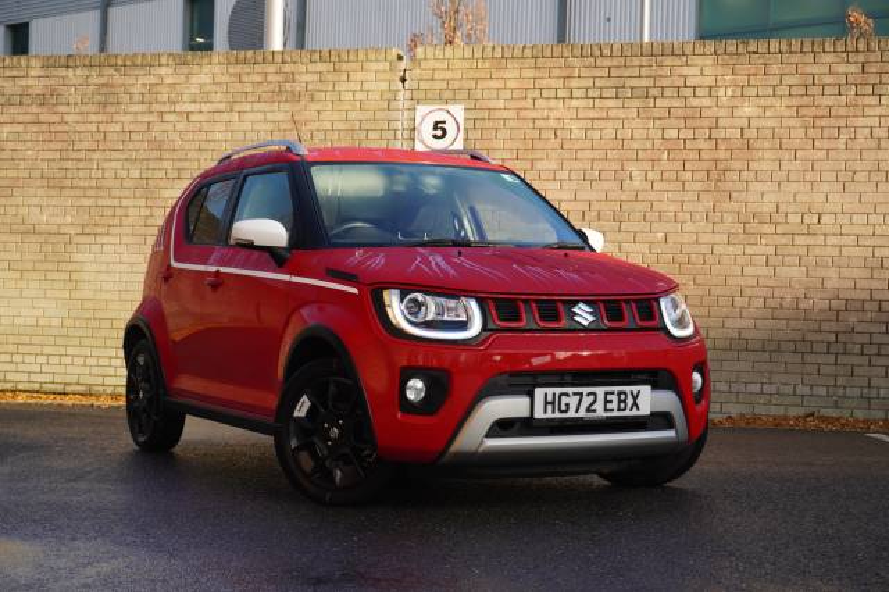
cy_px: 296
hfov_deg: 33.4
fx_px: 1481
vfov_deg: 22.6
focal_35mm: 60
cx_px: 444
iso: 200
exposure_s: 1/160
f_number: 5.6
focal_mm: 40
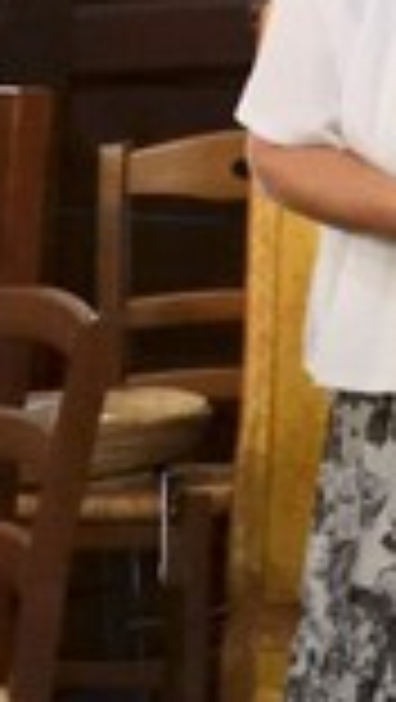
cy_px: -752
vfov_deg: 8.0
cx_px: 3456
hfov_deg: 3.2
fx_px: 4787
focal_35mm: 257
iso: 1600
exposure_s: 1/60
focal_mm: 24
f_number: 4
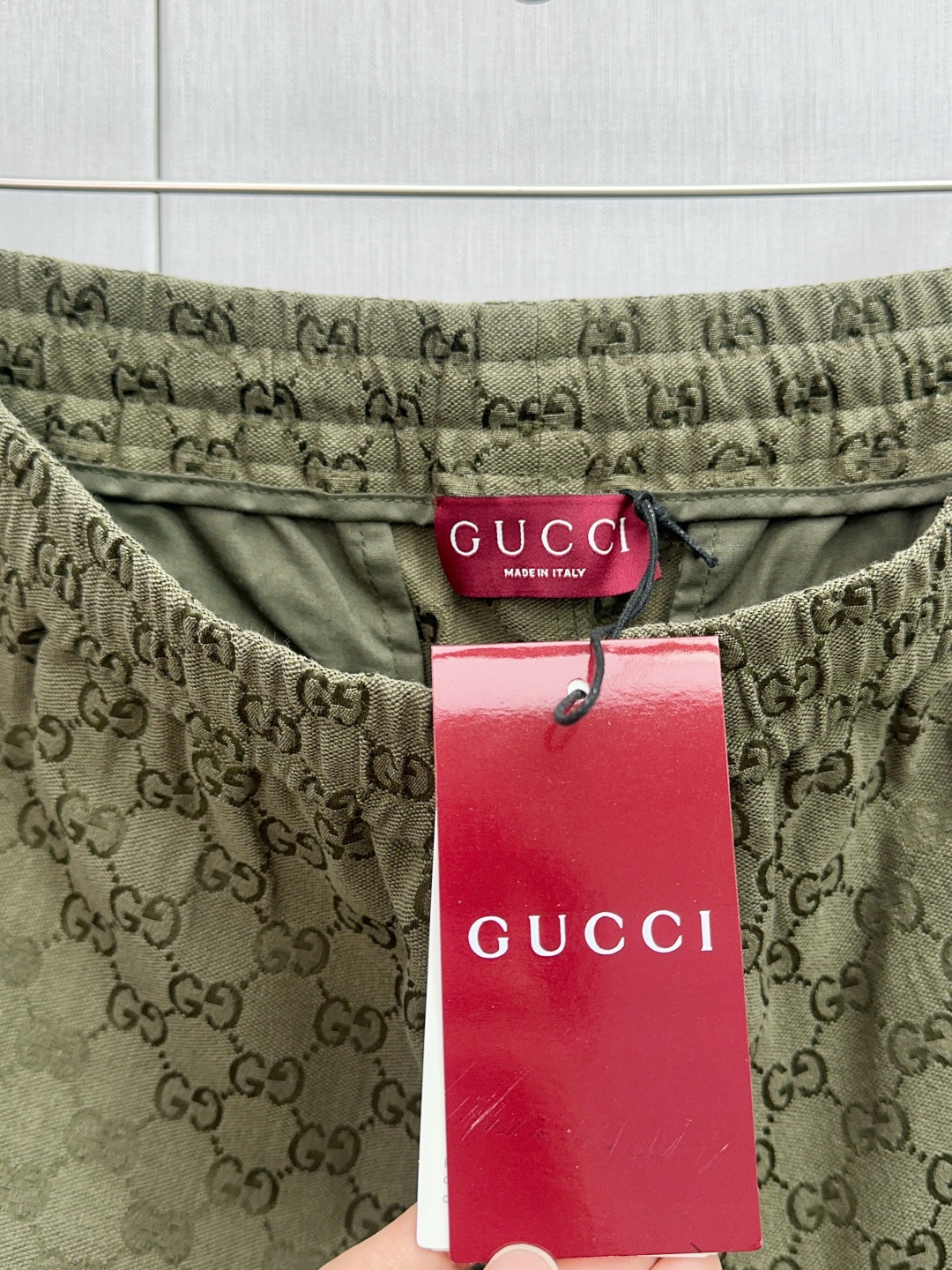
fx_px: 1283
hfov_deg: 40.7
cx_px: 476
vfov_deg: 52.6
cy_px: 635
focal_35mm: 35
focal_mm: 6.86
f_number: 1.78
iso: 64
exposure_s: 1/141
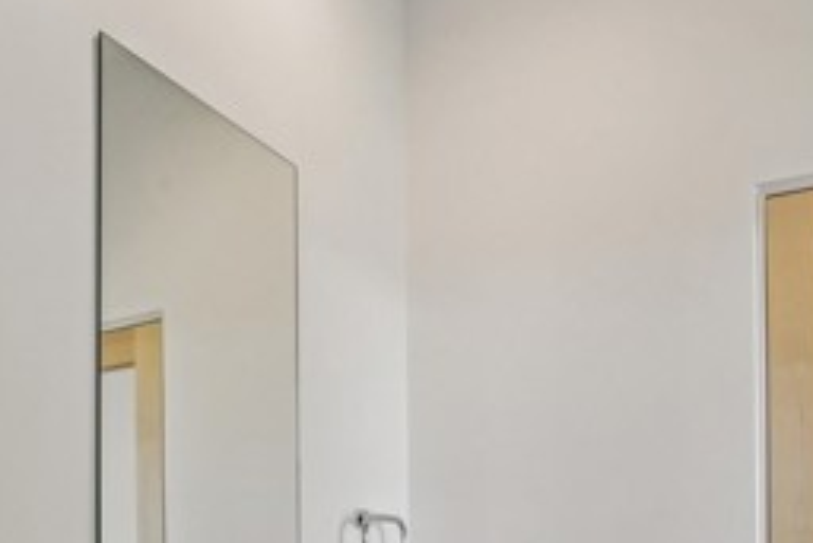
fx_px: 904
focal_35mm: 40
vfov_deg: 30.0
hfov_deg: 47.9
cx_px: 292
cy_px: 599
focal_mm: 16
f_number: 16
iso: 3200
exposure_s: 1/60
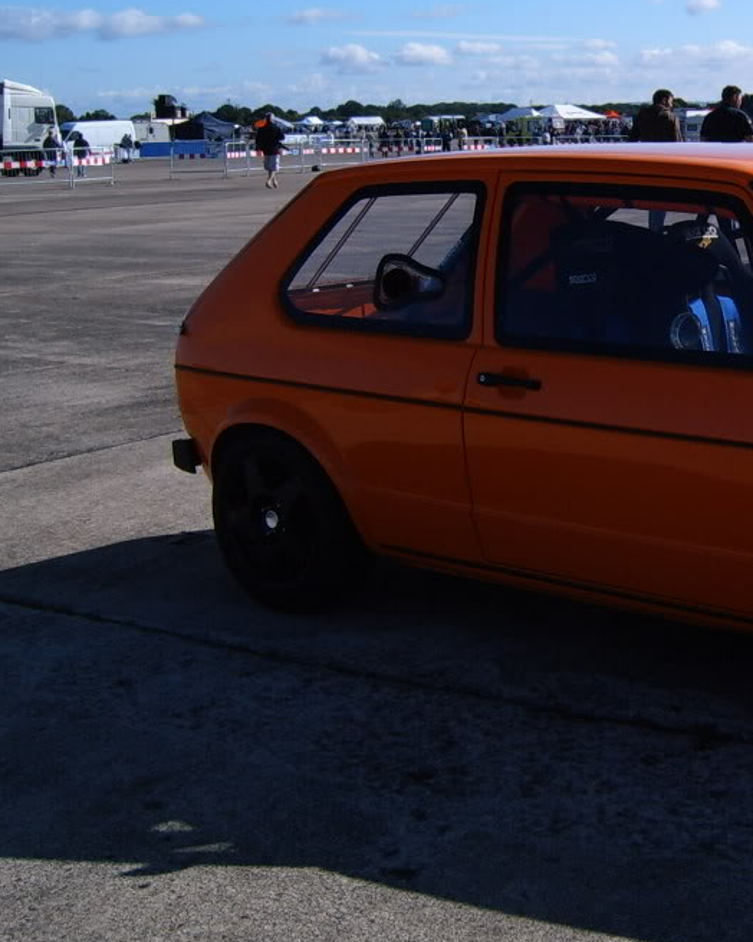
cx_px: 710
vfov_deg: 32.4
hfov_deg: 25.2
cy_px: 419
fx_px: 1616
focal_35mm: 58
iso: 50
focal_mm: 5.8
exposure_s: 1/350
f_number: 5.8
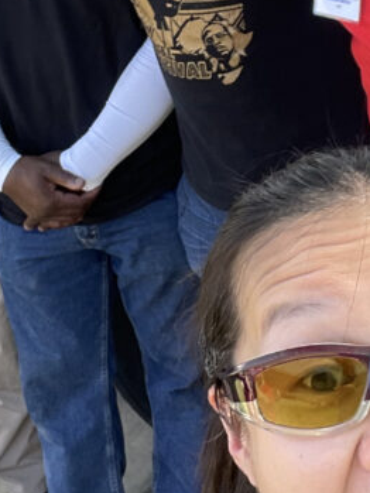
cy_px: 13
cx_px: 162
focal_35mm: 88
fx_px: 1253
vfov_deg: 21.5
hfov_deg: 16.8
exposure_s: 1/121
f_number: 2.2
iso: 40
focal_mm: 2.71
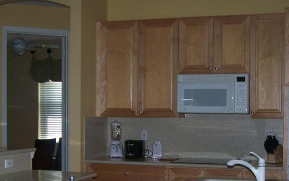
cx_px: 154
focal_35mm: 68
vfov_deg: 19.0
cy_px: 137
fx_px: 536
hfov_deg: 30.2
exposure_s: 1/60
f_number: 2.8
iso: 160
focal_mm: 6.3
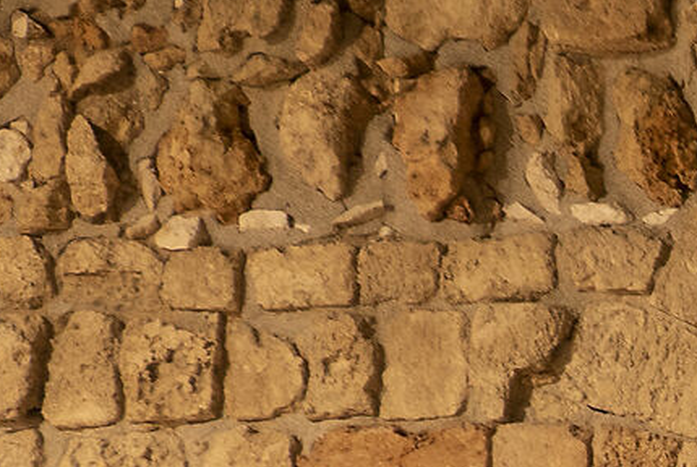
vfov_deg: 6.2
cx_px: 1689
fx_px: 4110
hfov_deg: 8.8
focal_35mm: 212
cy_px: 1119
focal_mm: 17.2
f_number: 4
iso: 200
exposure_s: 3.2
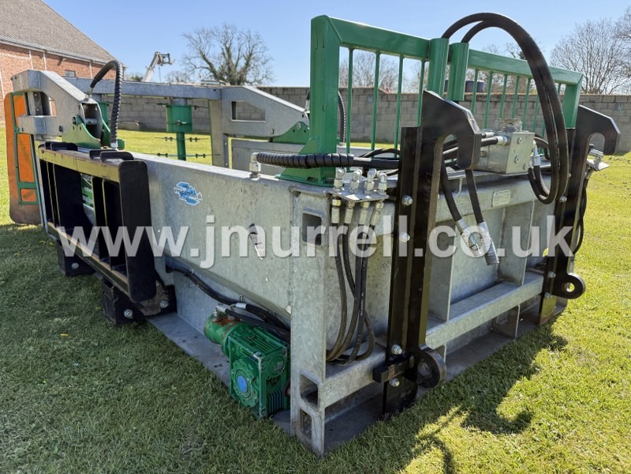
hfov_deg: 71.6
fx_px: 437
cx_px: 316
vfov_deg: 56.8
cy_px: 237
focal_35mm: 24
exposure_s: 1/1314
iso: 100
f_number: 1.78
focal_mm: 6.76
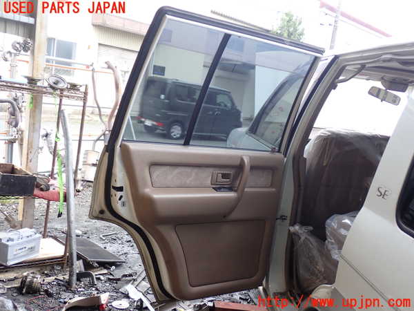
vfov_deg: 39.7
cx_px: 207
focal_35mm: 36
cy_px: 156
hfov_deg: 51.4
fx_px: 431
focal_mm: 6.37
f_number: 2.5
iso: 125
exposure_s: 1/80
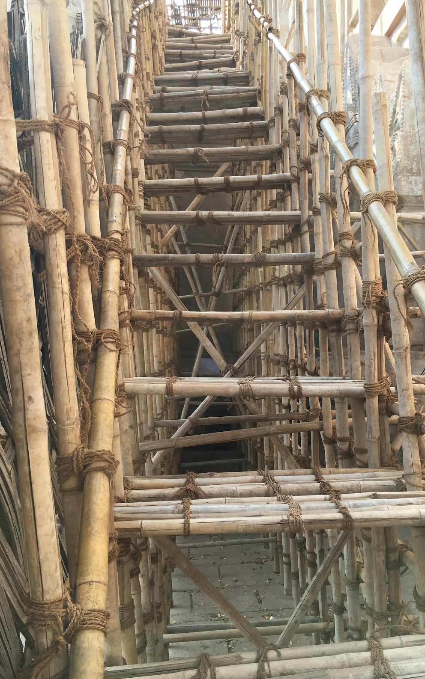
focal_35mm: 31
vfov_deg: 61.2
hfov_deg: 40.5
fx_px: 574
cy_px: 340
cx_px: 244
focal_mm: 4.15
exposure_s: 1/425
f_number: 2.2
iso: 25
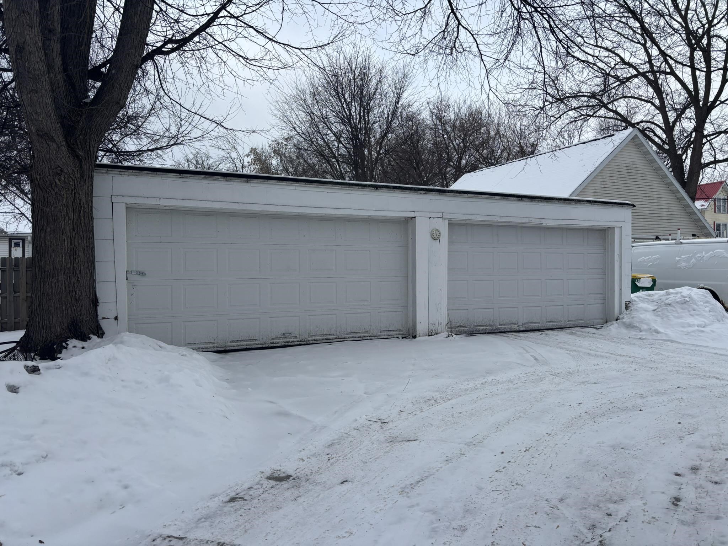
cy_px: 273
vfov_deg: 53.1
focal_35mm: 26
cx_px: 364
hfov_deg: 67.3
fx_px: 547
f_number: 1.6
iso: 50
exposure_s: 1/3788
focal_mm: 5.96
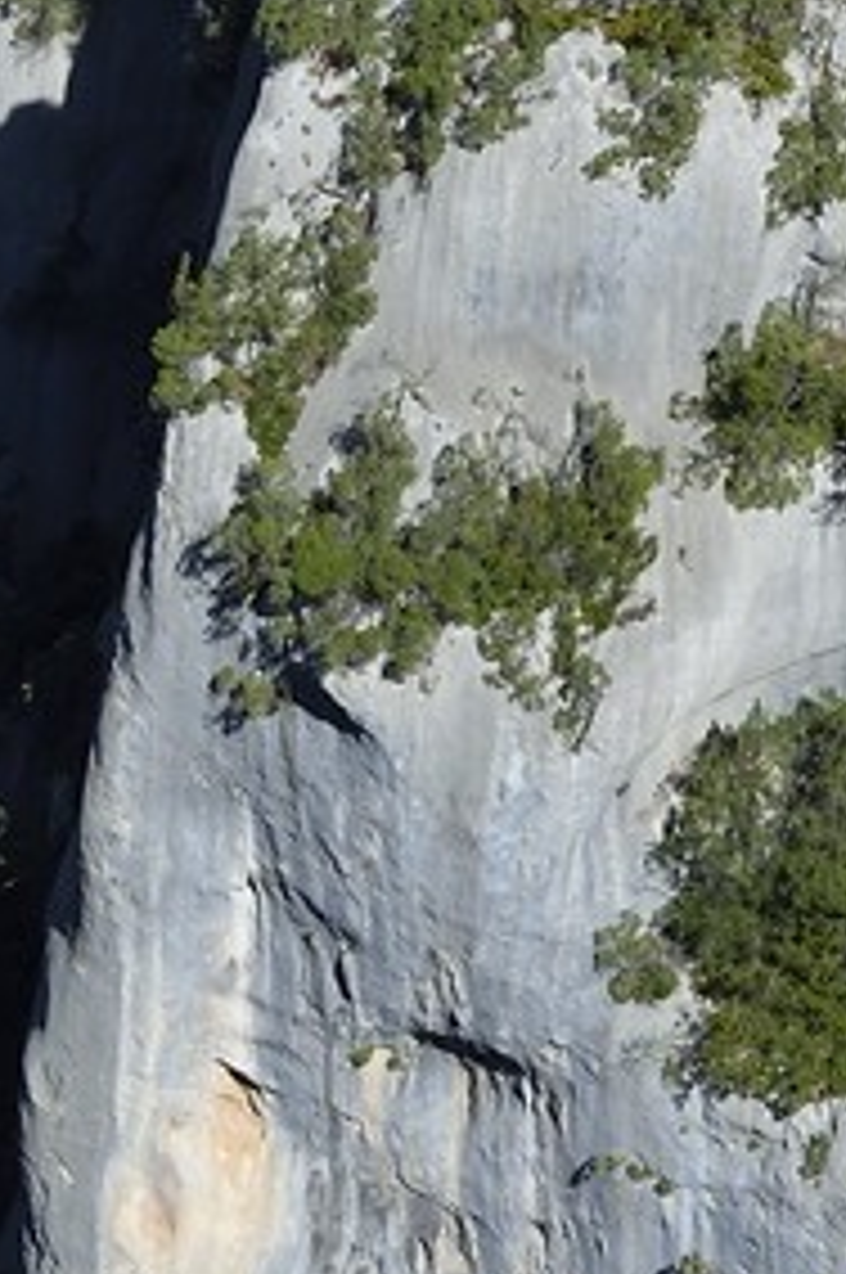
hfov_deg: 3.4
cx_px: -1042
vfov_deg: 5.1
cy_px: -1116
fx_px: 13992
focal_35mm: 396
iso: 200
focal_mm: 70
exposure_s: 1/250
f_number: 13
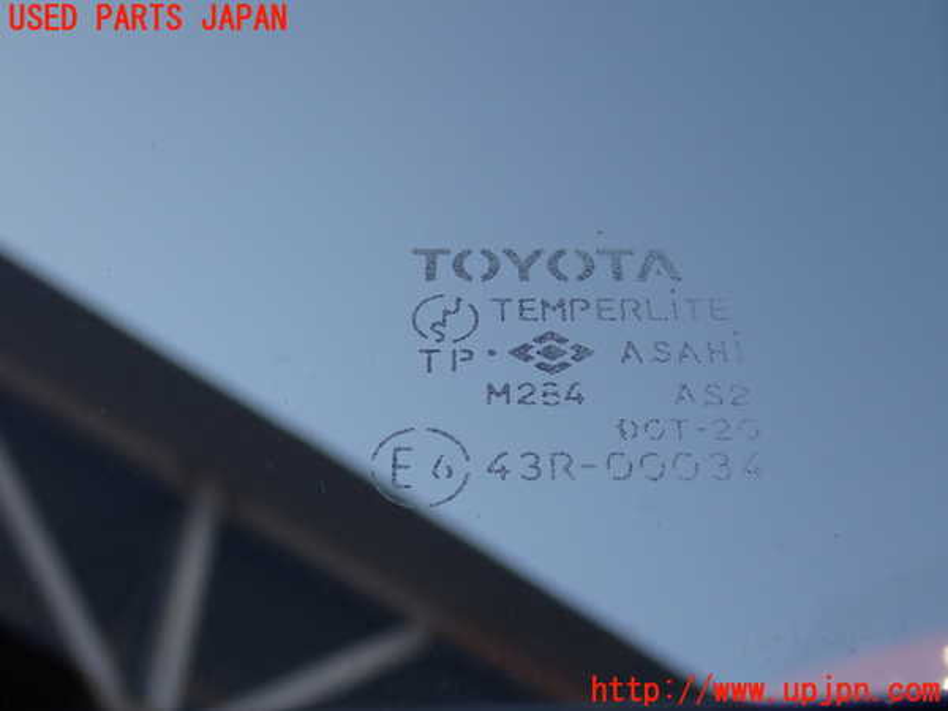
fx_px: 1369
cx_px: 474
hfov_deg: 38.2
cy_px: 356
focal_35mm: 50
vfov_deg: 29.1
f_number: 4.5
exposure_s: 1/400
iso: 100
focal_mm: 9.01
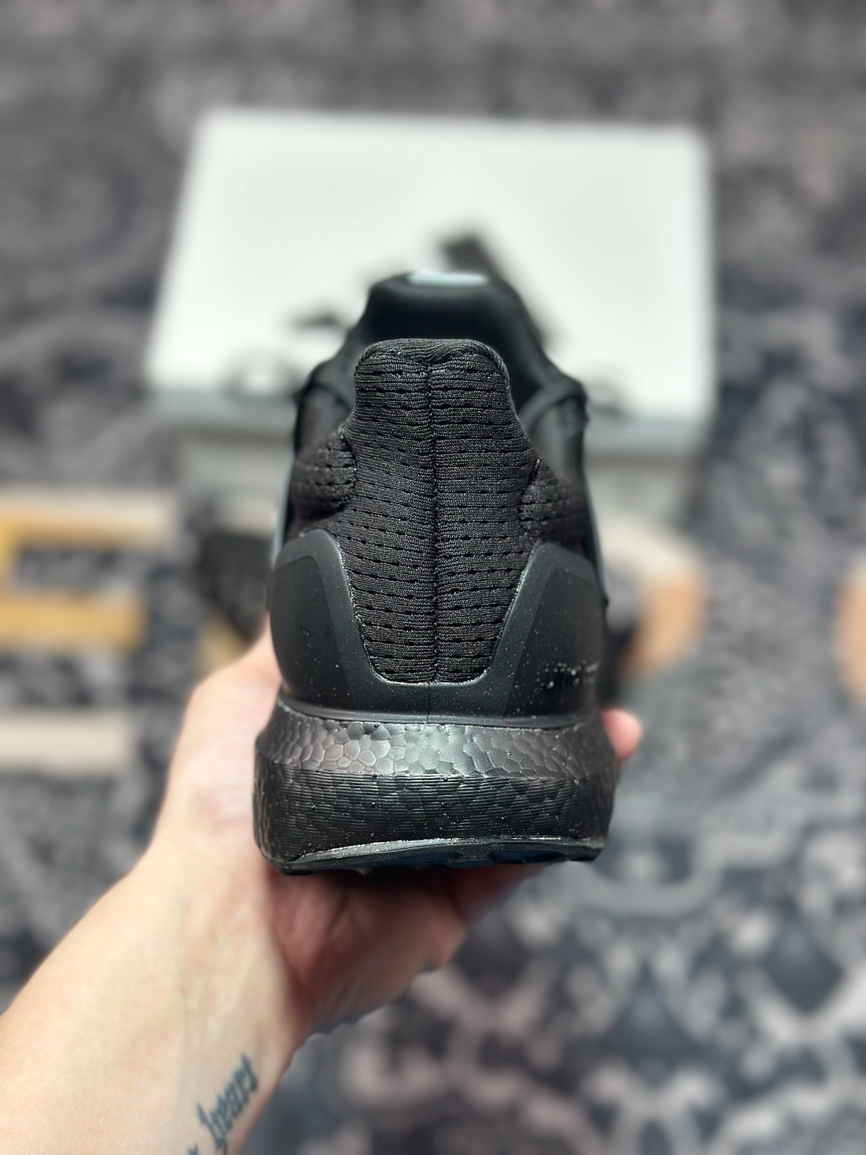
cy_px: 578
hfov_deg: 30.3
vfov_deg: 39.7
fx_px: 1601
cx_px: 433
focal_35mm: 48
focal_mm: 6.86
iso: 80
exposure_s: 1/296
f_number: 1.78
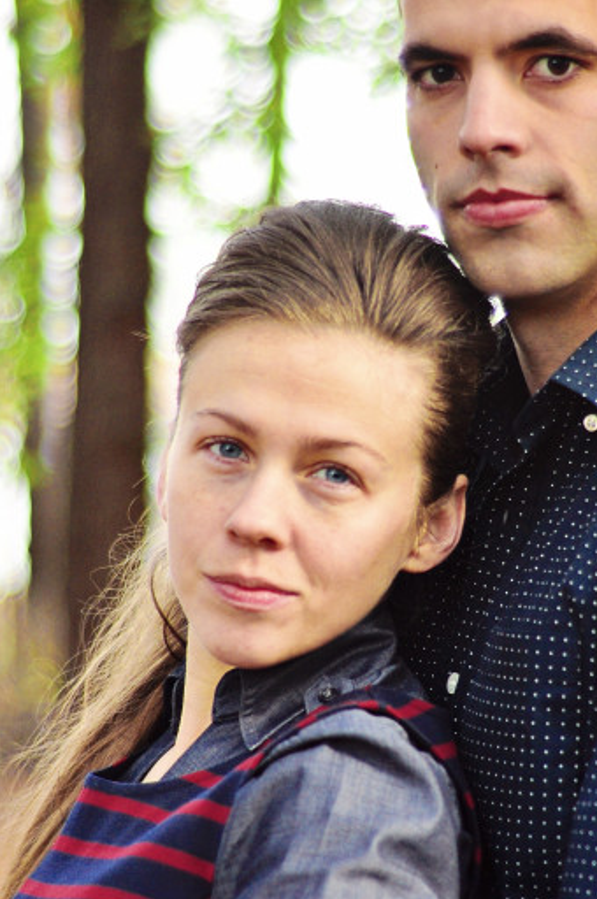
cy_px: 534
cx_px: 386
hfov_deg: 9.1
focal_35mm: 150
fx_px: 3741
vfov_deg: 13.7
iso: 250
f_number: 1.8
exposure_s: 1/500
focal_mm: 50
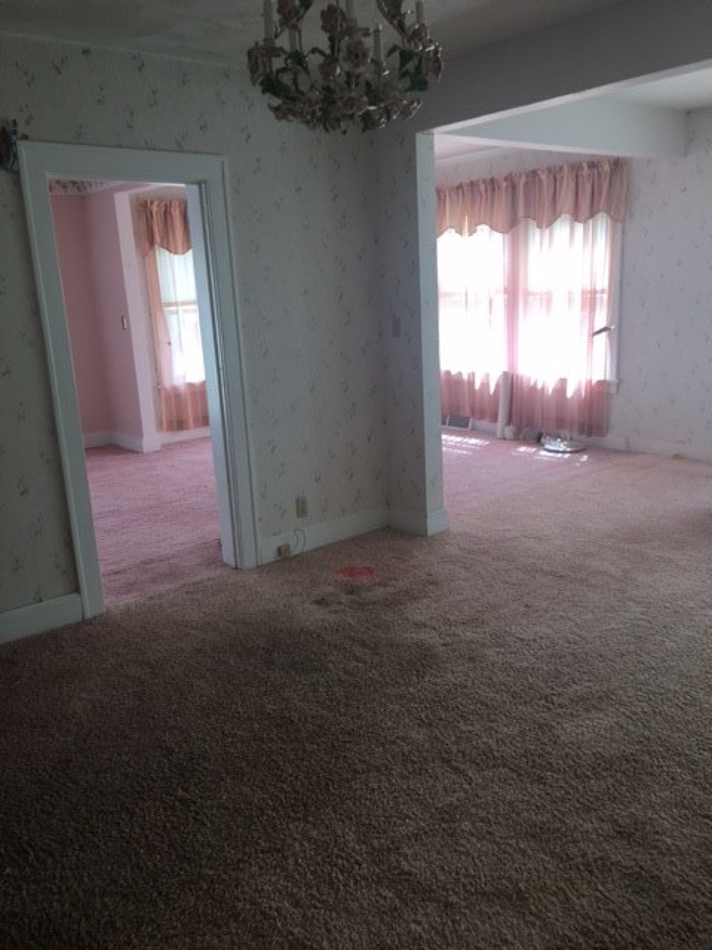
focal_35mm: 29
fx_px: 795
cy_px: 475
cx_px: 356
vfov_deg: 61.7
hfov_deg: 48.2
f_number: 2.2
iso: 25
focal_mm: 4.15
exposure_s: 1/60
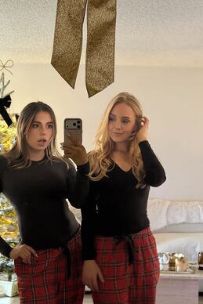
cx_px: 100
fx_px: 507
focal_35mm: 60
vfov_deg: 33.3
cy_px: 171
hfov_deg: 22.6
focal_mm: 6.76
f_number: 1.78
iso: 1000
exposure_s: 1/20
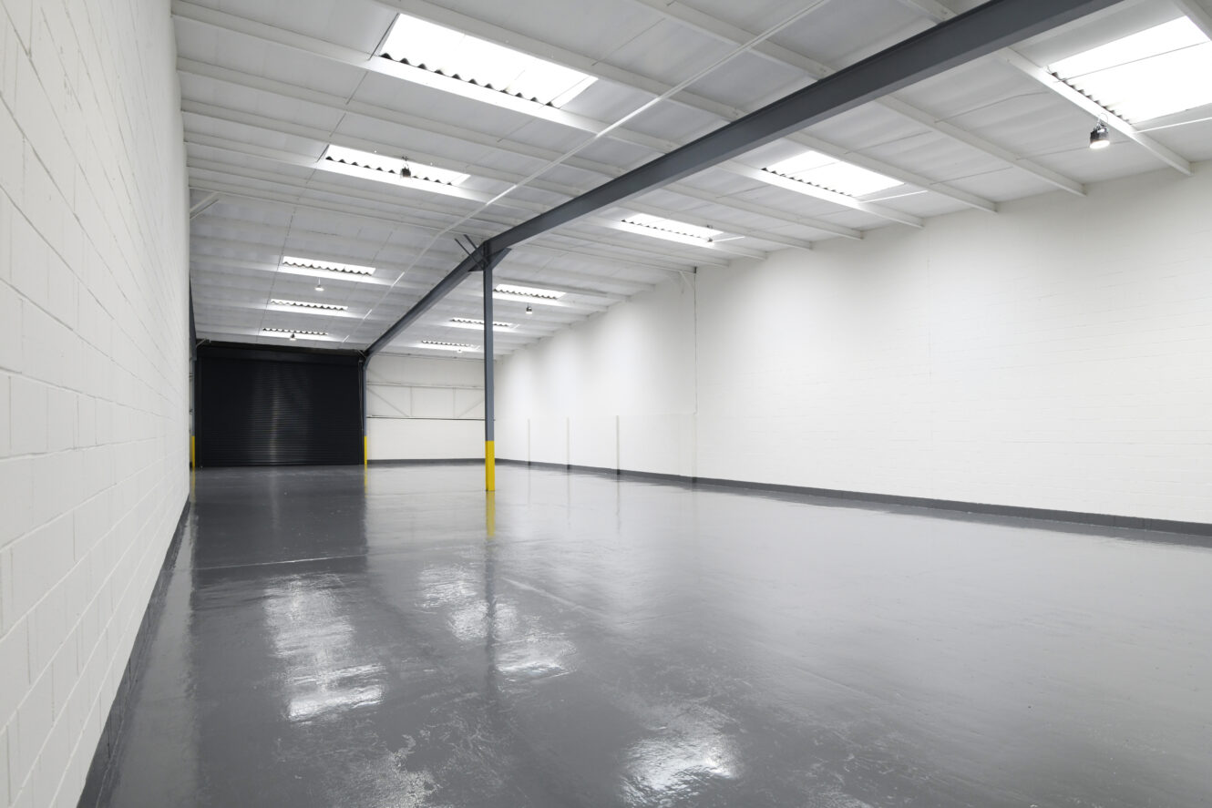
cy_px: 404
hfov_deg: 93.3
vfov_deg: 70.5
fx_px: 572
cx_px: 606
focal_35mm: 17
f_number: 11
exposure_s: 1/30
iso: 1000
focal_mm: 17
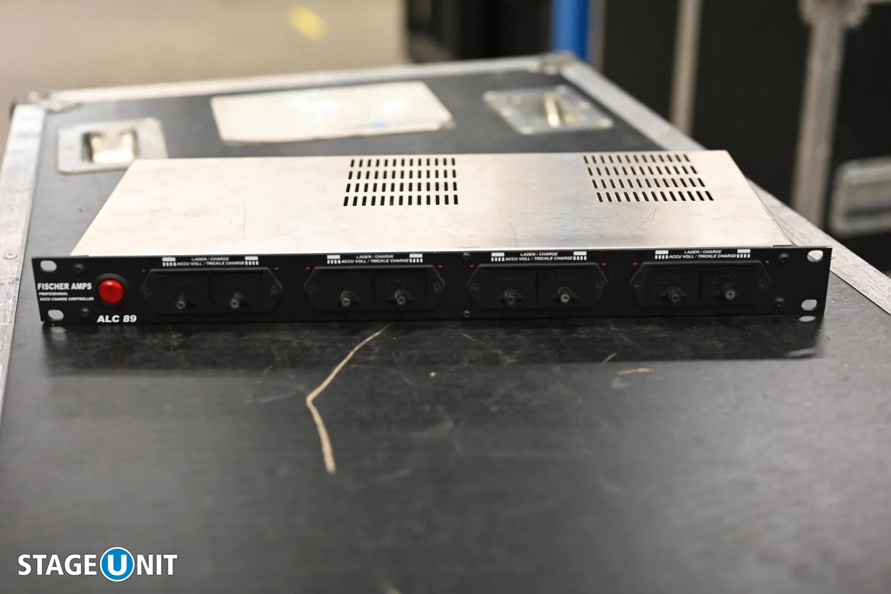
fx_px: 1237
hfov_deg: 39.6
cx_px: 446
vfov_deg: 27.0
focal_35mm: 50
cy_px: 297
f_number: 2.8
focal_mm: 50
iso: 2000
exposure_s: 1/125
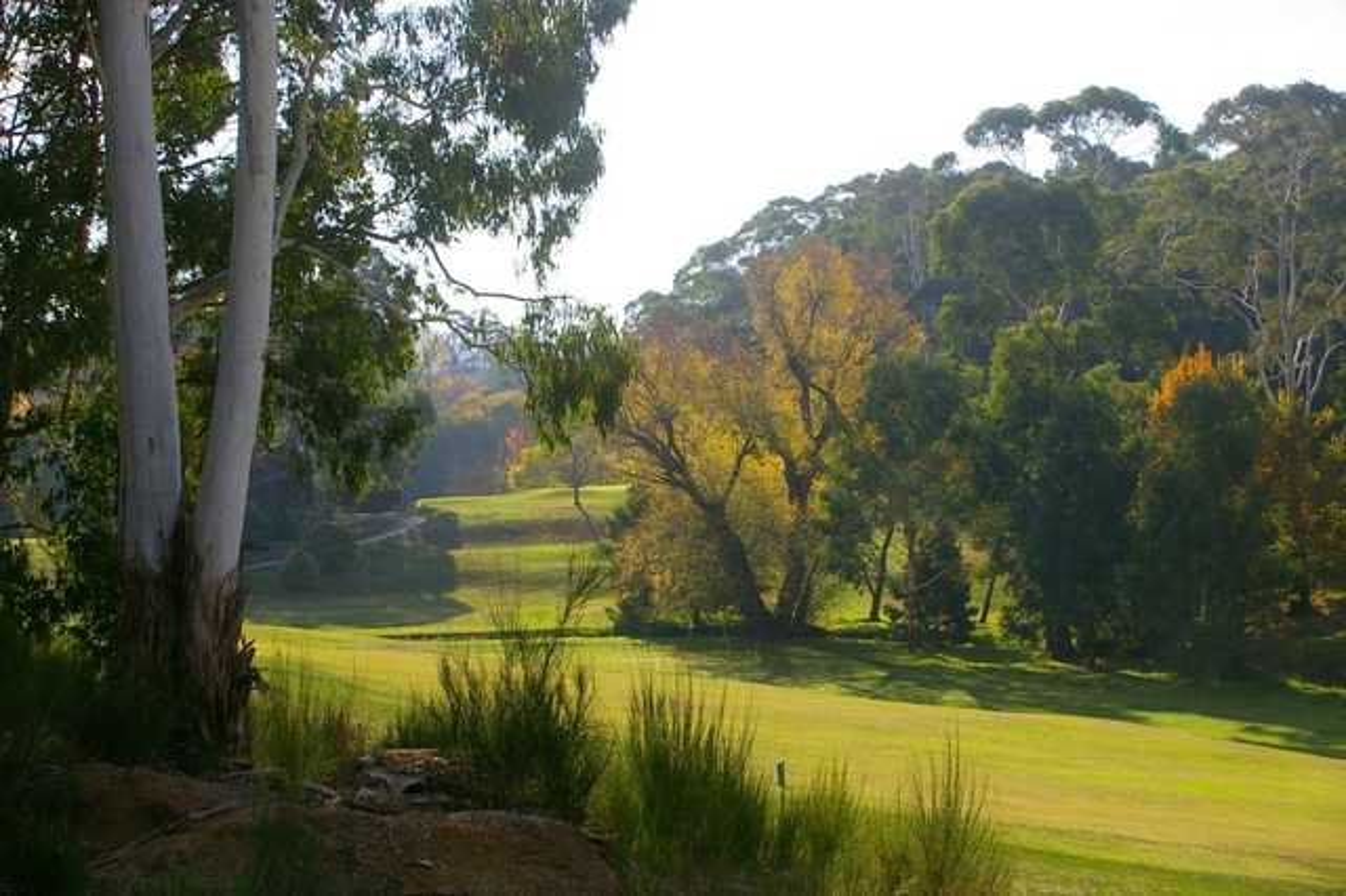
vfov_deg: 18.2
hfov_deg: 27.0
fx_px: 2803
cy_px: 448
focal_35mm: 75
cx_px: 673
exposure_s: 1/350
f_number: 13
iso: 400
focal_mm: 50
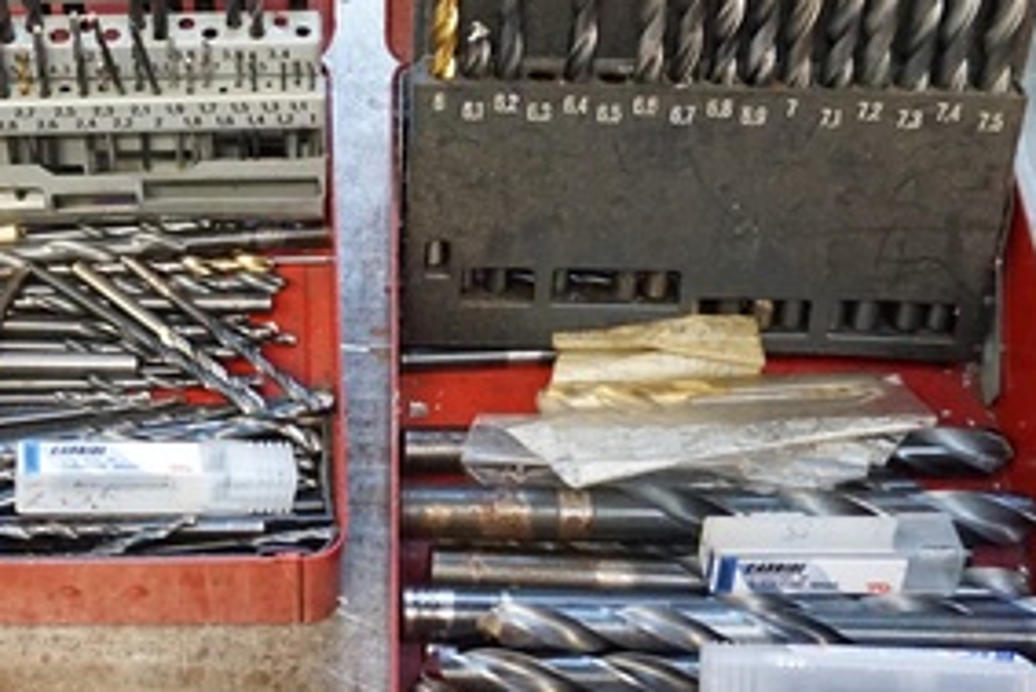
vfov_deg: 22.0
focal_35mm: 61
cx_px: 216
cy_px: 154
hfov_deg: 32.0
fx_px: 1756
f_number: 3.5
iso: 2500
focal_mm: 16
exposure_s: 1/160
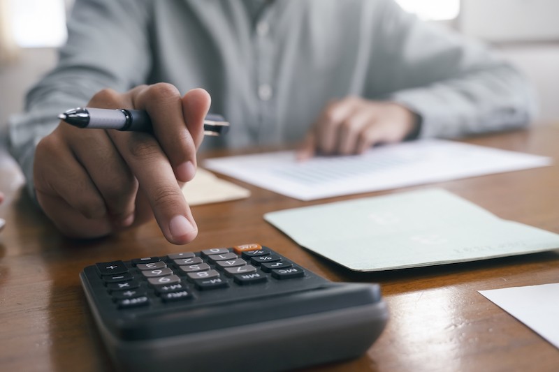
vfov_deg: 31.9
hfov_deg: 46.4
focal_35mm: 42
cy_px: 186
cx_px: 280
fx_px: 652
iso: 320
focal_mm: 28.3
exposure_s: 1/80
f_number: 2.8
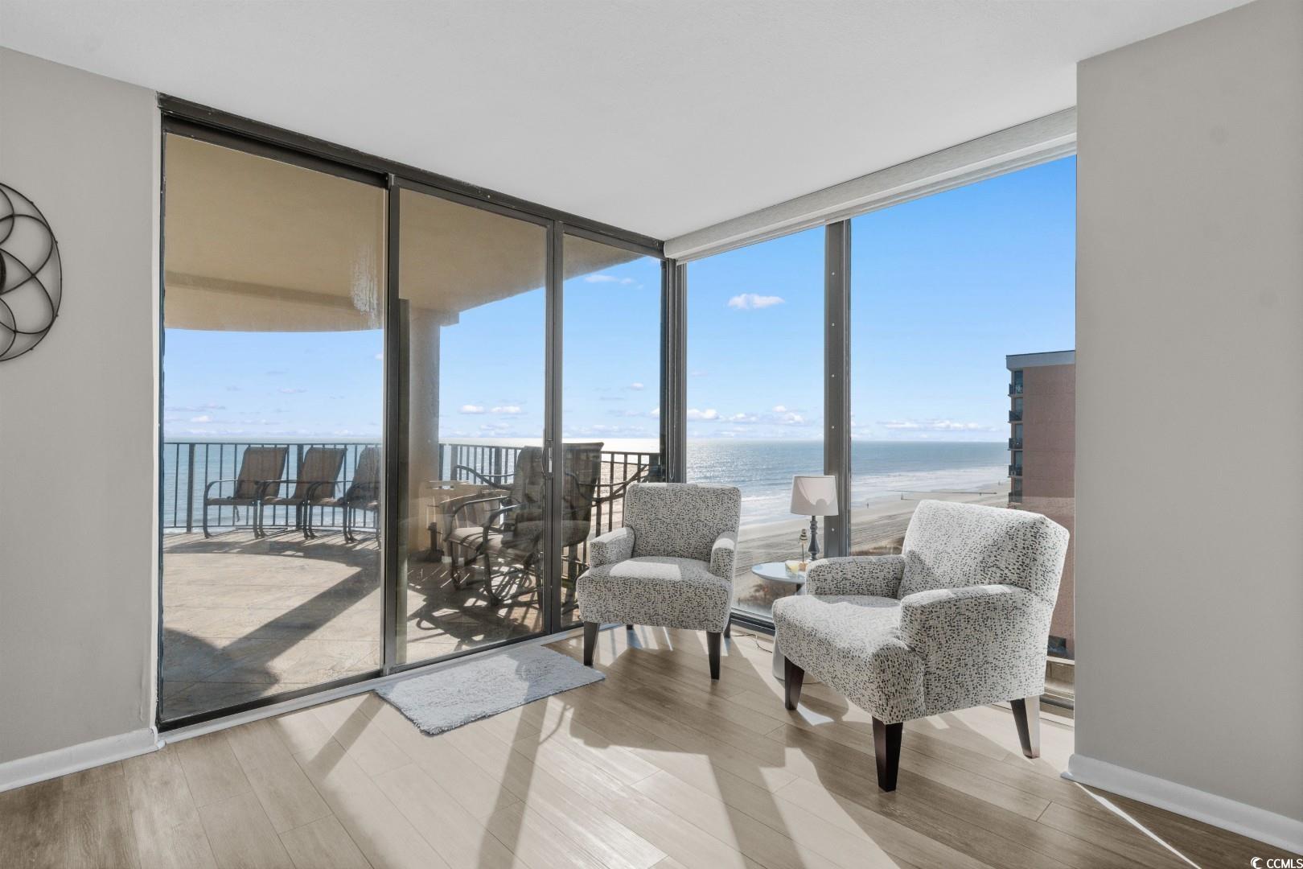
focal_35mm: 17
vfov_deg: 70.4
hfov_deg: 93.3
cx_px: 652
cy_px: 434
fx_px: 615
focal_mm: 11.5
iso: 100
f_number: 8
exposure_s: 1/250
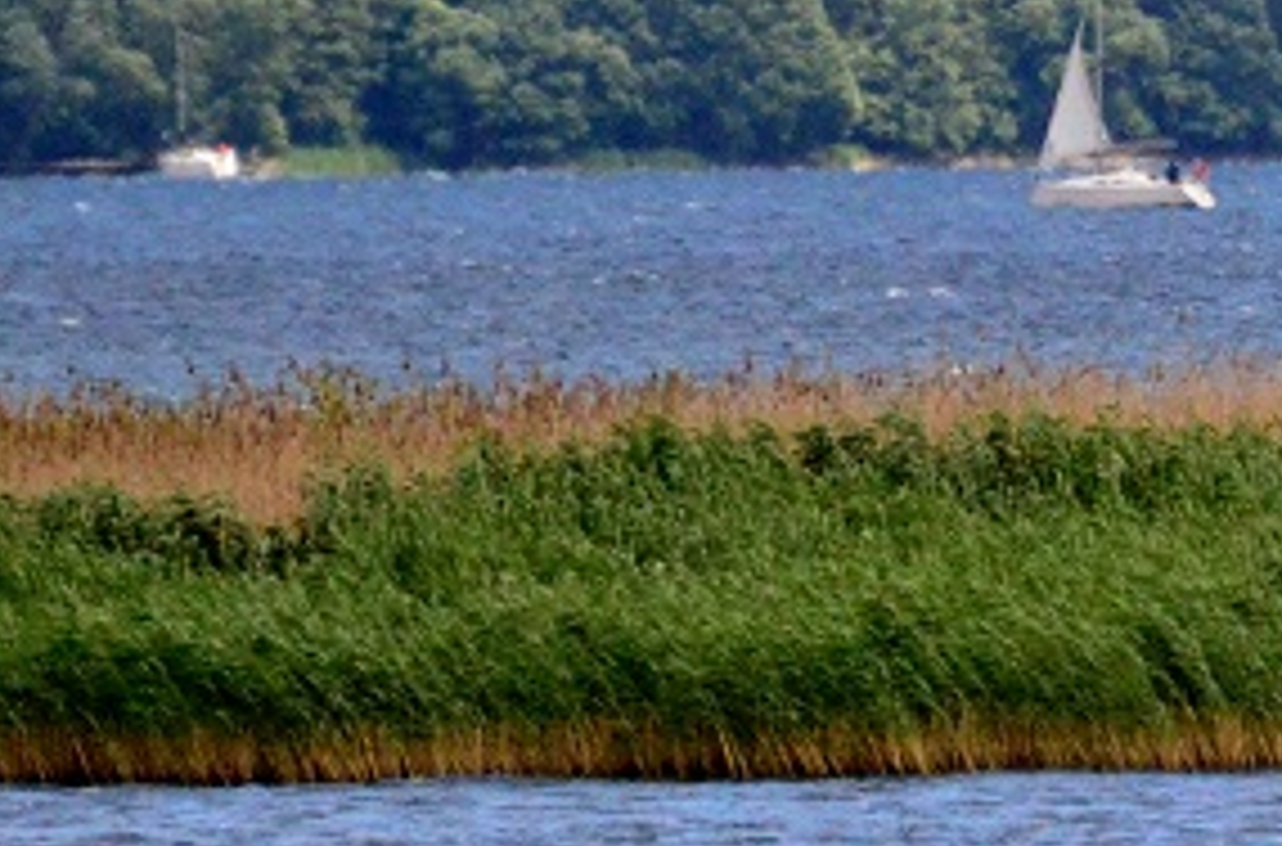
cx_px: 1856
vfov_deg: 0.9
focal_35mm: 1579
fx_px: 56044
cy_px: 128
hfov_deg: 1.3
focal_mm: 300
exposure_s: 1/8000
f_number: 5.6
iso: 2500
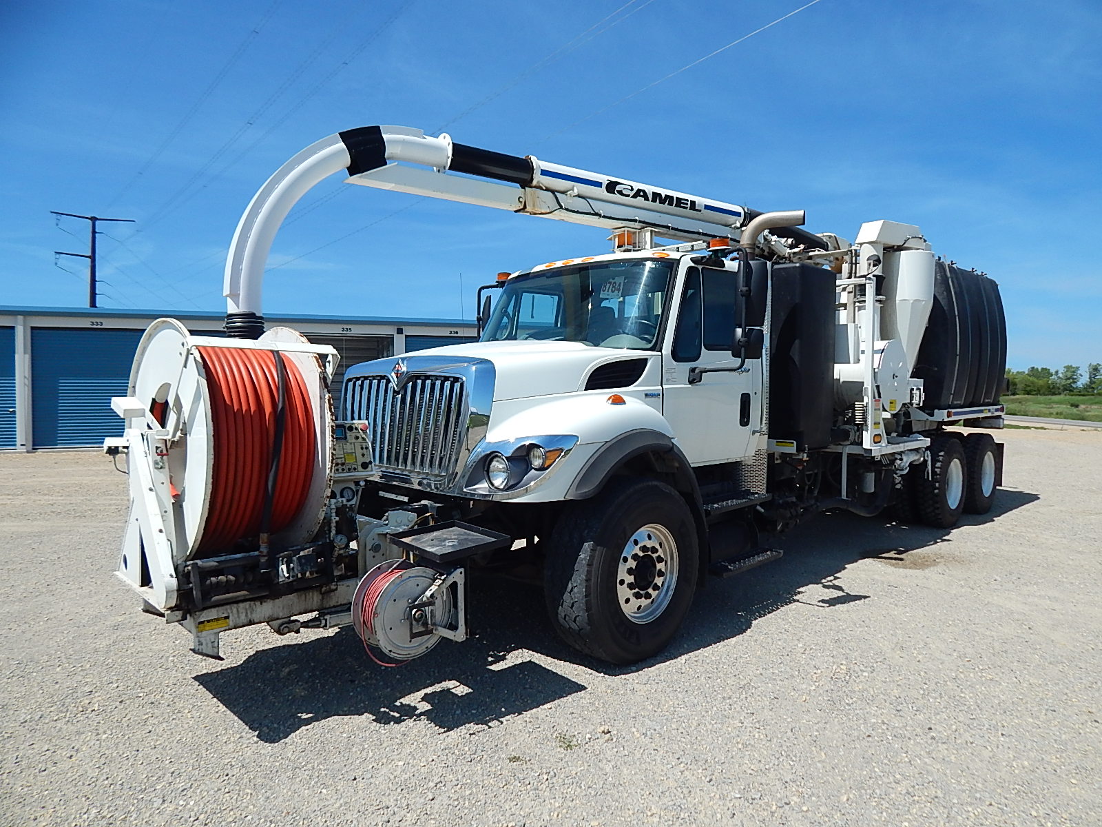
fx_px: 732
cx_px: 551
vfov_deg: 58.9
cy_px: 414
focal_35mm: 23
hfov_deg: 73.9
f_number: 6
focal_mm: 4
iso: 125
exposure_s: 1/800
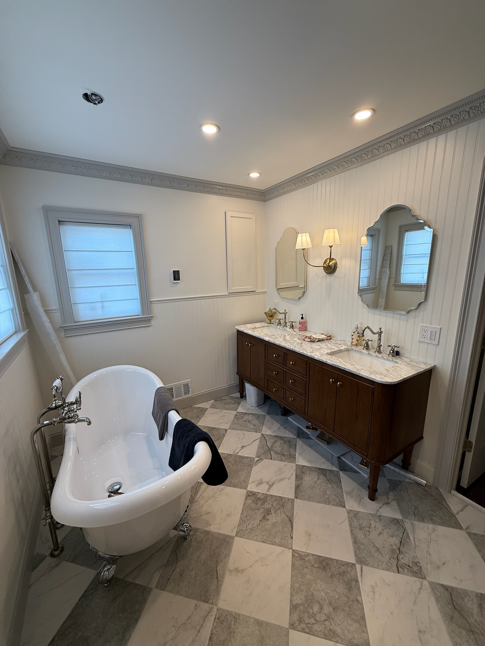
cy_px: 323
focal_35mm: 14
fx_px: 262
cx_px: 242
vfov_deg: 102.1
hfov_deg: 85.7
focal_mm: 2.22
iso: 100
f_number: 2.2
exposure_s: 1/120
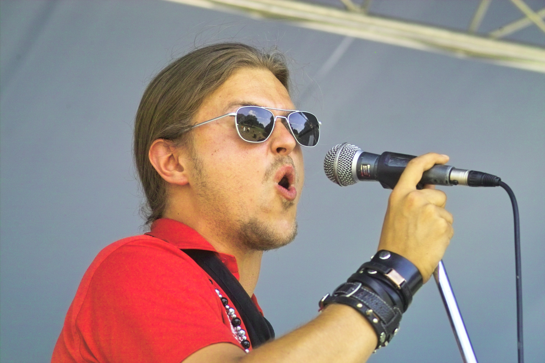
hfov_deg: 11.5
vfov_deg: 7.7
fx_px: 2710
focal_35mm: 179
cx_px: 272
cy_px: 182
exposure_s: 1/180
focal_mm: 105
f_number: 4
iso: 200
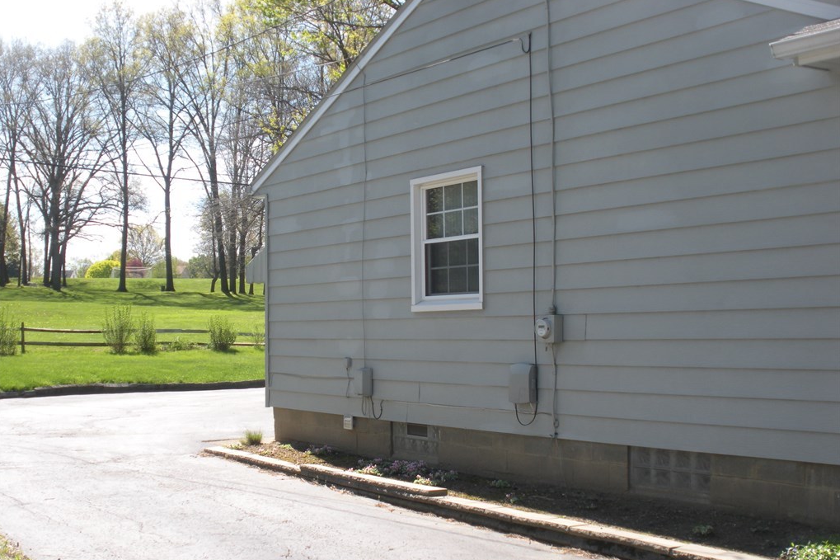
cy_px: 308
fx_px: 1073
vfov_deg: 29.2
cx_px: 420
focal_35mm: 46
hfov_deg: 42.8
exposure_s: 1/262
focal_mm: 7.7
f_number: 4
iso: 64
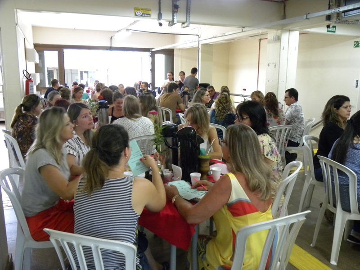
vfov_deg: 42.9
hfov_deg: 55.4
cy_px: 135
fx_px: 343
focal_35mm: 33
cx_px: 180
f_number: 2.8
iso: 400
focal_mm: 5.9
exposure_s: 1/21.1
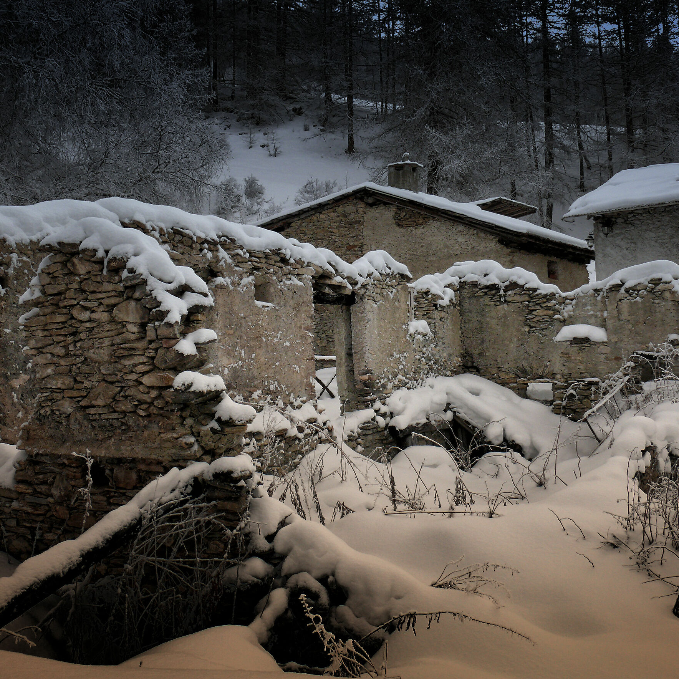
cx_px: 366
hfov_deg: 40.0
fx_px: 932
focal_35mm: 42
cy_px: 343
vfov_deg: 40.0
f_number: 6.3
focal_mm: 7.4
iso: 100
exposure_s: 1/400
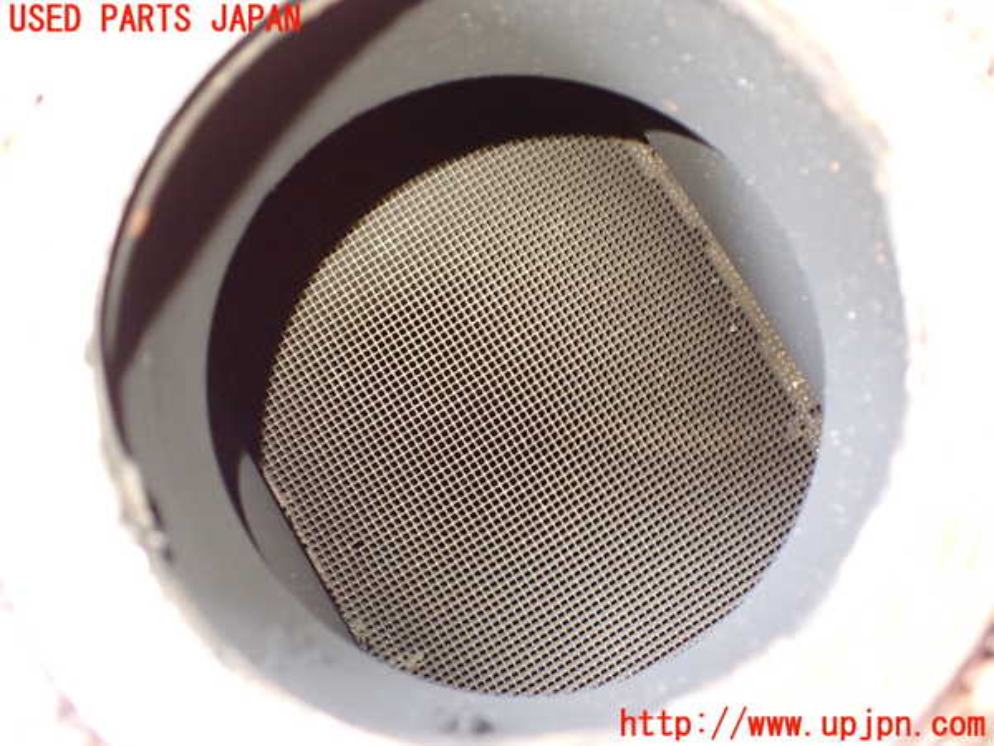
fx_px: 861
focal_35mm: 30
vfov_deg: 46.8
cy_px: 373
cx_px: 497
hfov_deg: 60.0
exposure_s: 1/30
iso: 800
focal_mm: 5.4
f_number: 2.3
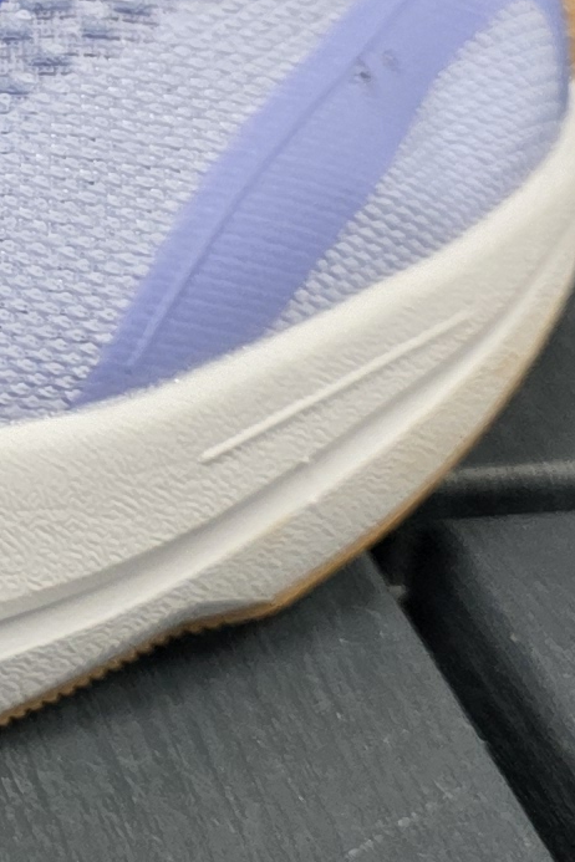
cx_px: -779
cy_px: -68
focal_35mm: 138
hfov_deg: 9.0
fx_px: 3306
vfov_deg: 14.5
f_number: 1.7
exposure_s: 1/100
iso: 160
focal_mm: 6.3
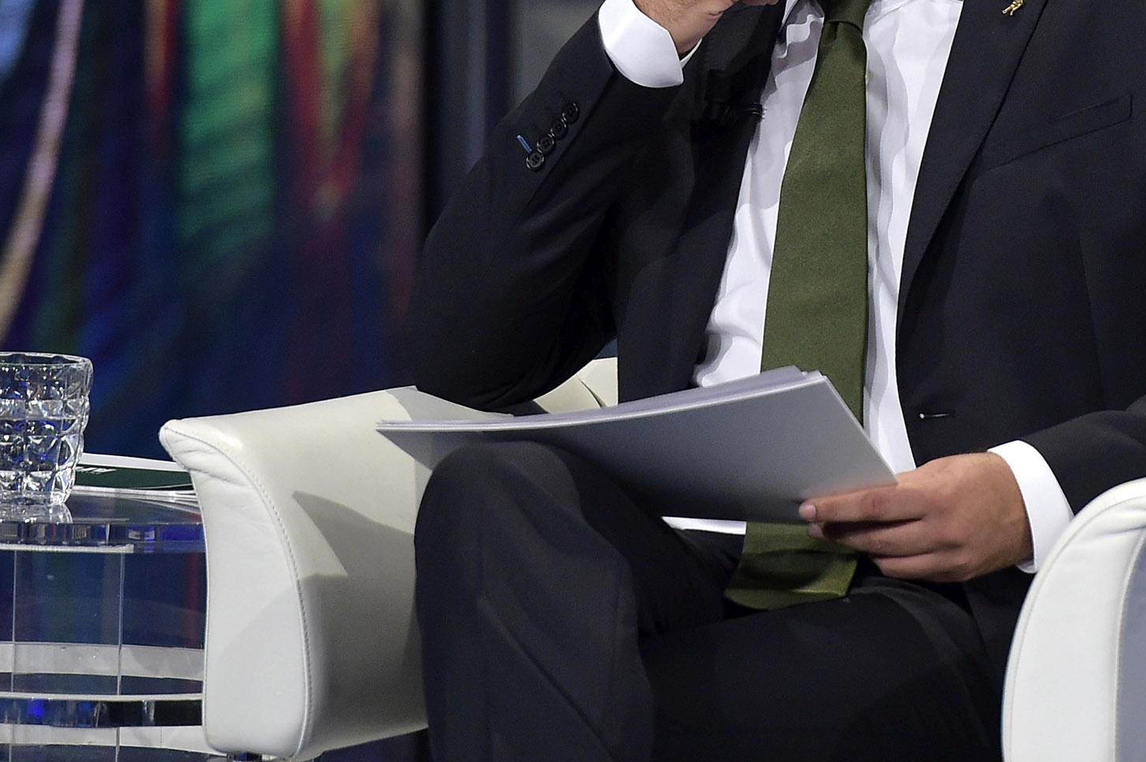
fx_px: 13107
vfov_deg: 3.3
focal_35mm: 412
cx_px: 810
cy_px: 145
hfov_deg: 5.0
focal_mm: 200
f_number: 5
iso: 2500
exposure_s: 1/800
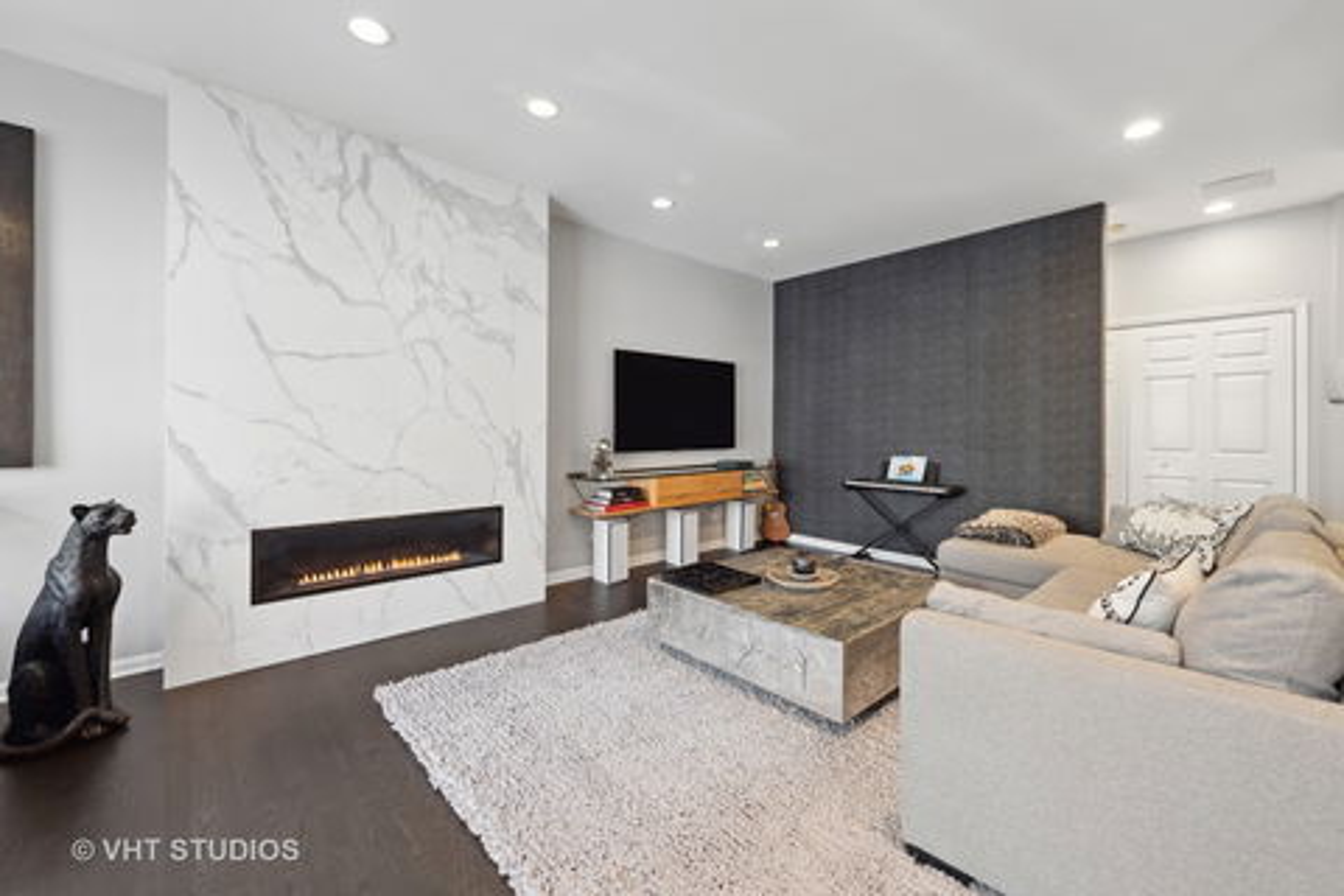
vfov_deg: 77.3
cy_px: 448
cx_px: 672
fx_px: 560
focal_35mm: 15
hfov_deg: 100.4
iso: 100
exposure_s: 1/3
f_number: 9
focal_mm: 15
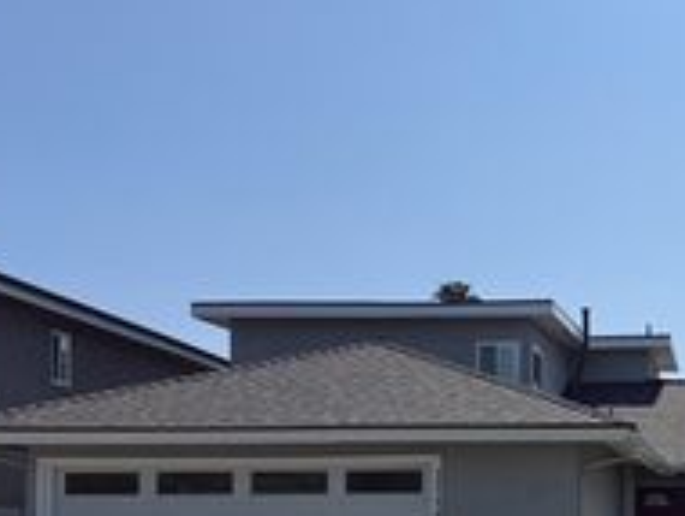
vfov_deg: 22.2
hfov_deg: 29.4
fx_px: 1248
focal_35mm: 63
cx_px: 620
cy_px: 547
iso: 80
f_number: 1.78
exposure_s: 1/9091
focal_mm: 6.76
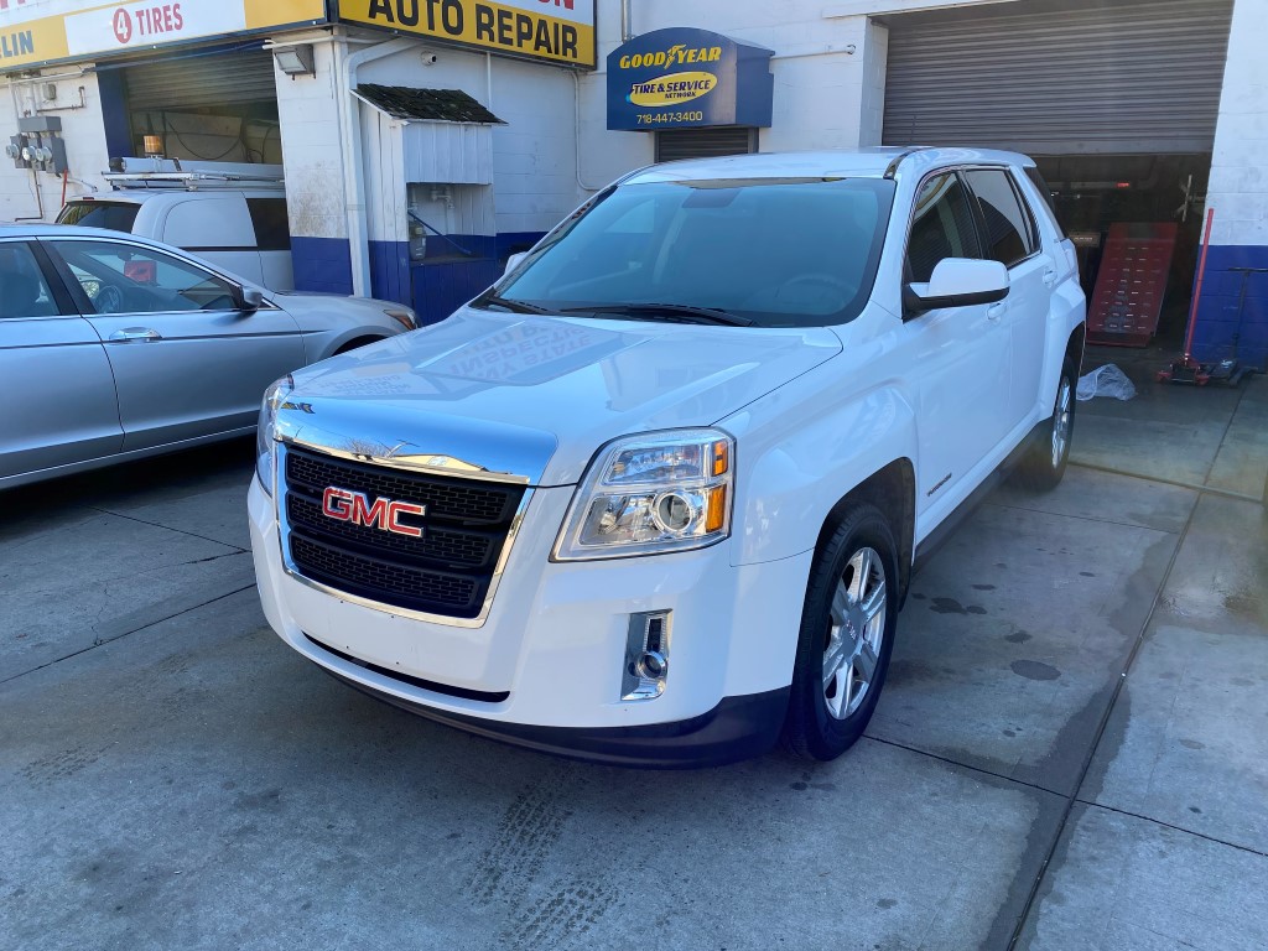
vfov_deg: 53.1
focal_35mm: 26
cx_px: 634
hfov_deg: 67.3
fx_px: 952
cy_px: 476
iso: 32
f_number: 1.8
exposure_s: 1/789
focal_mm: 4.25
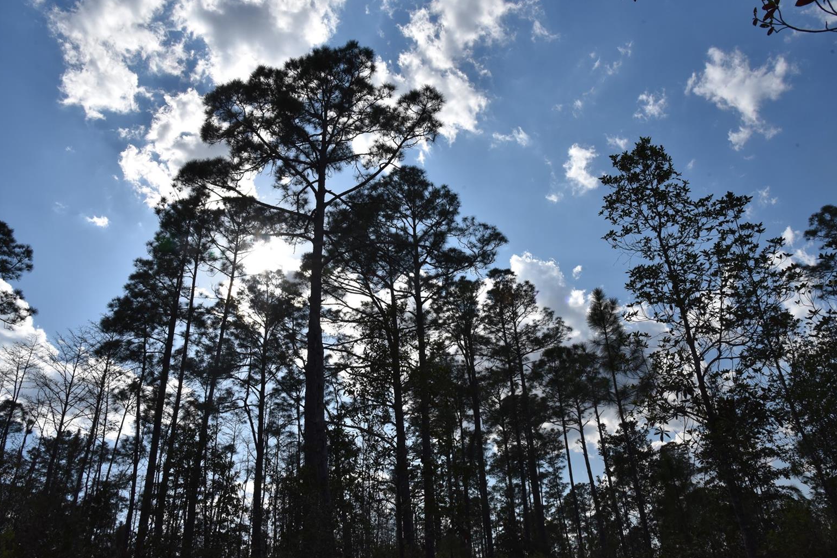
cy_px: 281
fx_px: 581
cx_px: 422
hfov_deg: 71.5
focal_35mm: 25
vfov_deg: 51.3
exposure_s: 1/2000
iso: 1250
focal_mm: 24
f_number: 16
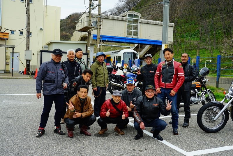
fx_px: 240
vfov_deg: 36.0
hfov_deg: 51.9
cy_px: 78
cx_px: 116
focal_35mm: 37
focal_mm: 37
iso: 100
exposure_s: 1/100
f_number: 9
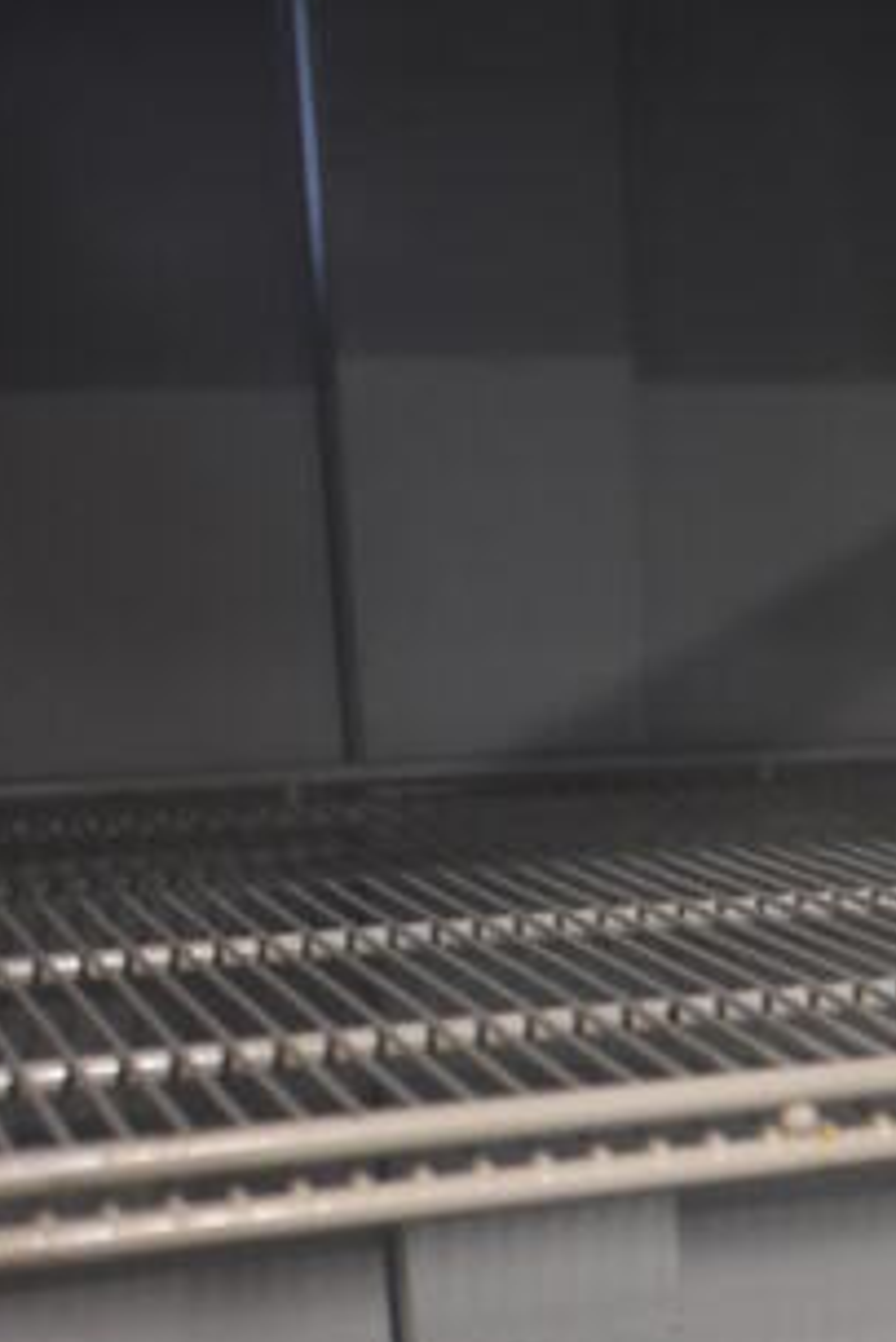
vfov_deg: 22.5
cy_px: 1728
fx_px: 3020
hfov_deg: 16.0
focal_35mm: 81
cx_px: 1183
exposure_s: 1/125
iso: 1100
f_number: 3.5
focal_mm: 18
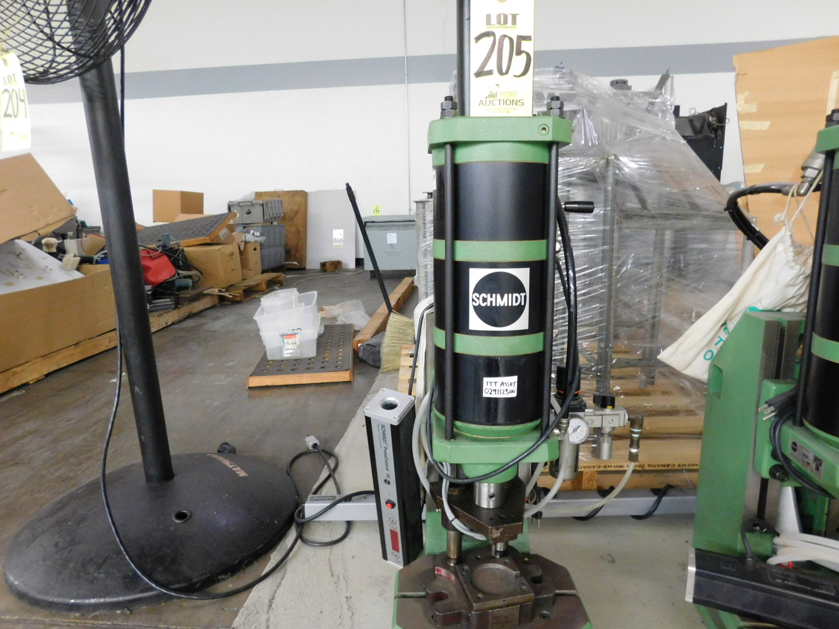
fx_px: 557
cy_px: 314
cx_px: 420
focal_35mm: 23
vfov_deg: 58.9
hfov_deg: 73.9
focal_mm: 4
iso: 450
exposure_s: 1/8
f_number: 3
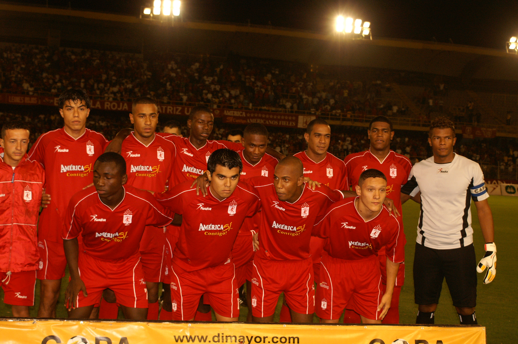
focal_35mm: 60
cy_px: 172
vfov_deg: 22.5
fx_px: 862
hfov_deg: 33.5
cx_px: 259
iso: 800
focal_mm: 40
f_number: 5.6
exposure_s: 1/125
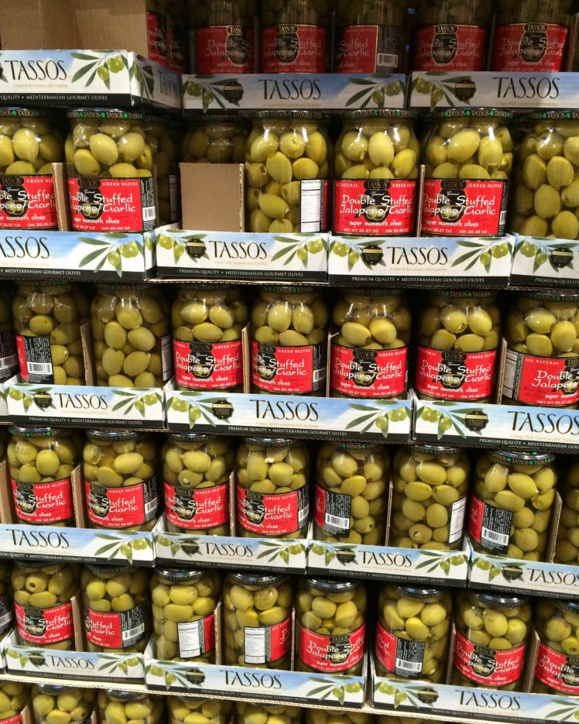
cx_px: 293
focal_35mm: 31
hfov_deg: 47.1
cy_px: 388
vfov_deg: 57.1
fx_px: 664
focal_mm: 4.15
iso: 200
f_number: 2.2
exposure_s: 1/30
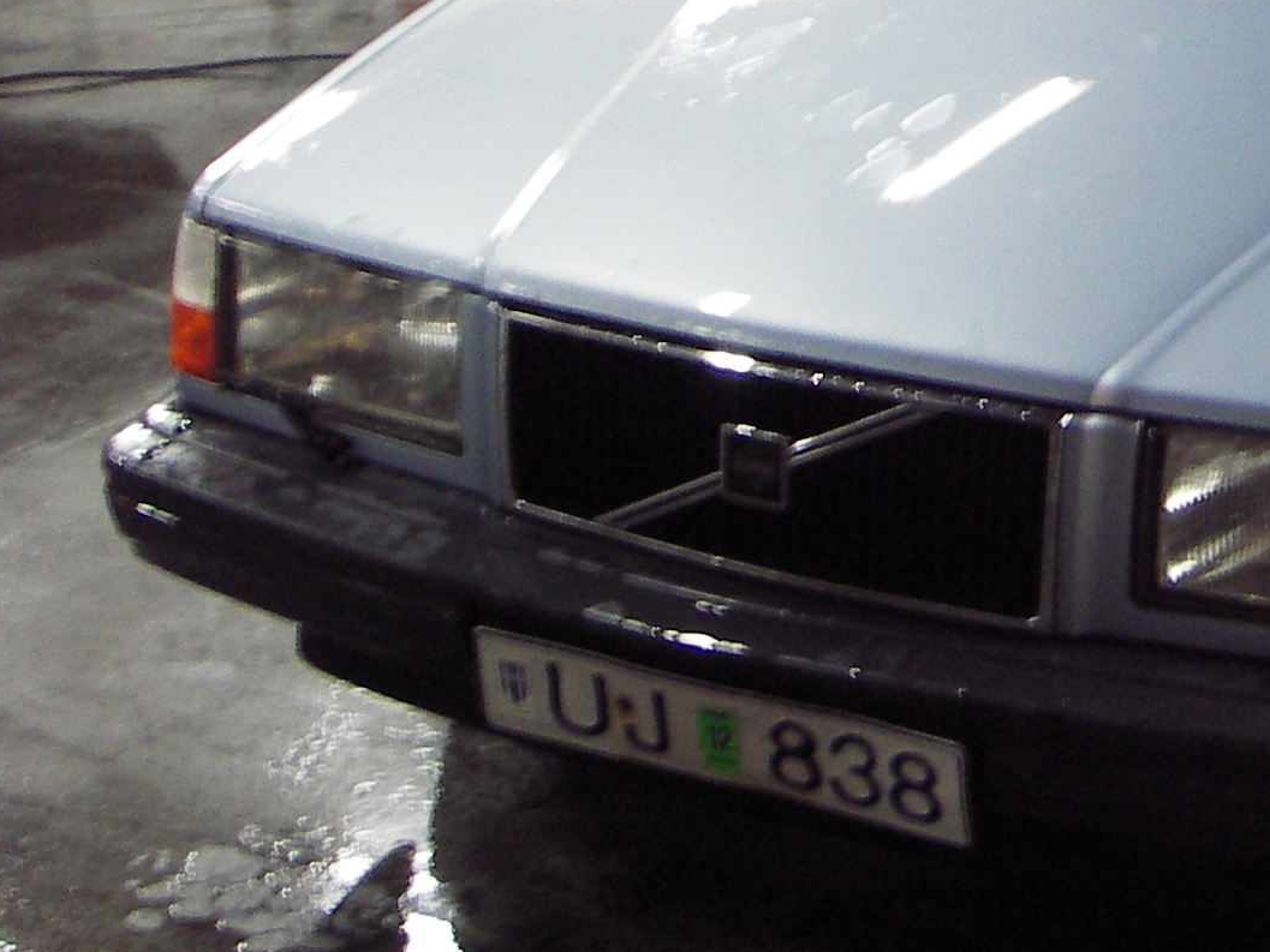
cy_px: -13
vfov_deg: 15.7
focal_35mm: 92
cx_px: 1465
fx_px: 3376
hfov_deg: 20.2
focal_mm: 6.3
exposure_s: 1/5
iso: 100
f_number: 3.3
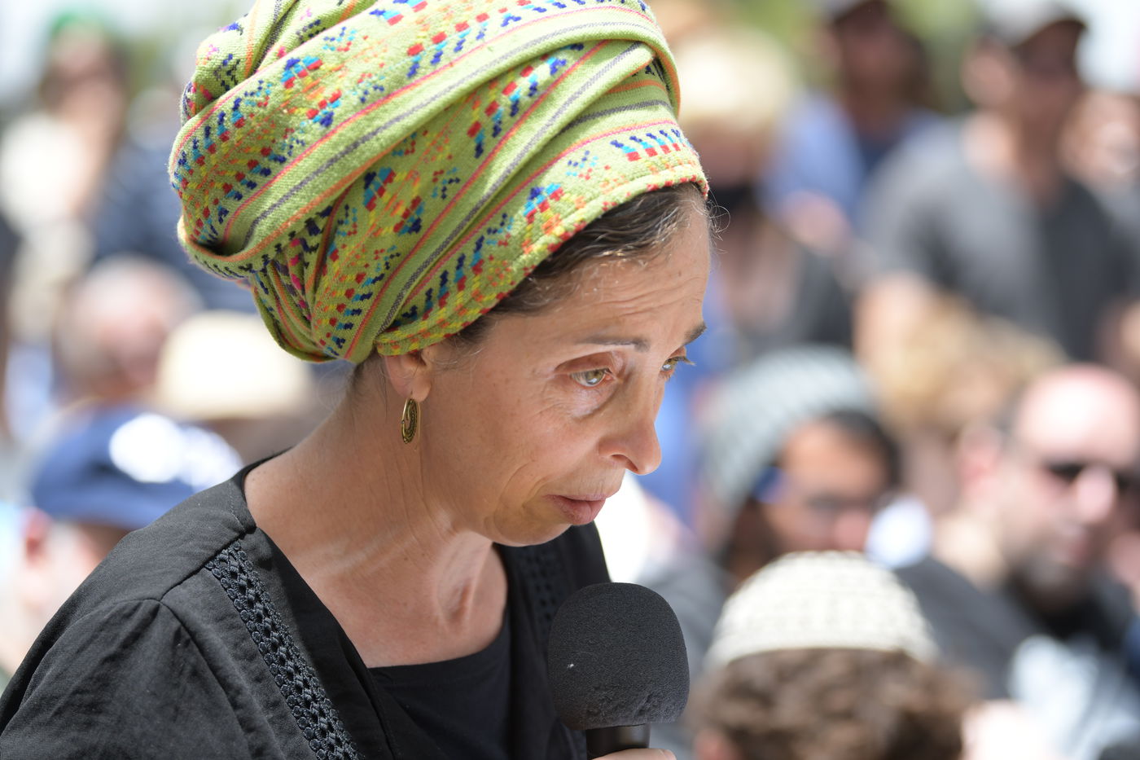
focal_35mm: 112
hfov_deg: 18.3
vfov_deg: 12.2
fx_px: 3546
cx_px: 570
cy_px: 380
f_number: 2.8
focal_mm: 112
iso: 500
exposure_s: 1/2000
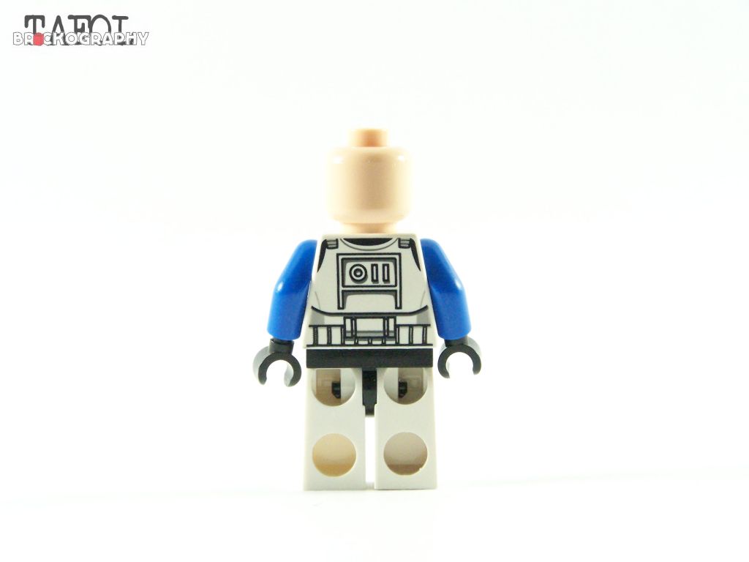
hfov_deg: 18.7
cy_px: 281
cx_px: 374
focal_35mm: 105
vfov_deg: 14.1
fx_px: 2272
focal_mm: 17.5
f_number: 4
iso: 400
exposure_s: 1/60
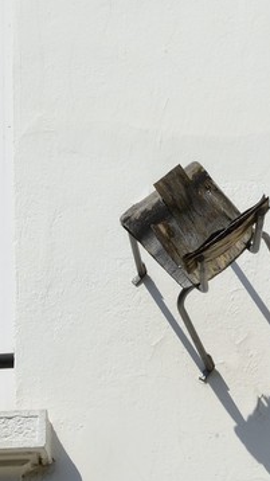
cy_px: -482
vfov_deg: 12.0
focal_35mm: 159
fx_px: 2027
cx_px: -155
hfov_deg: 7.5
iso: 200
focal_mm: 34
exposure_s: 1/250
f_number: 14
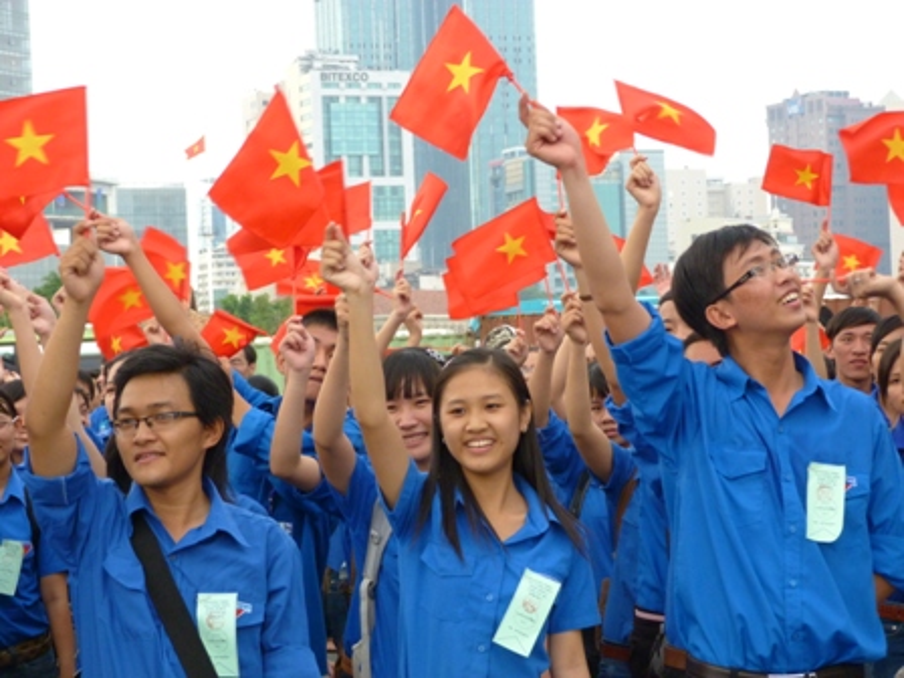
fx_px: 2585
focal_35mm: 99
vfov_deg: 14.9
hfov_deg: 19.8
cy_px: 339
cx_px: 452
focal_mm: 17.9
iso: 250
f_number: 3.5
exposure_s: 1/250
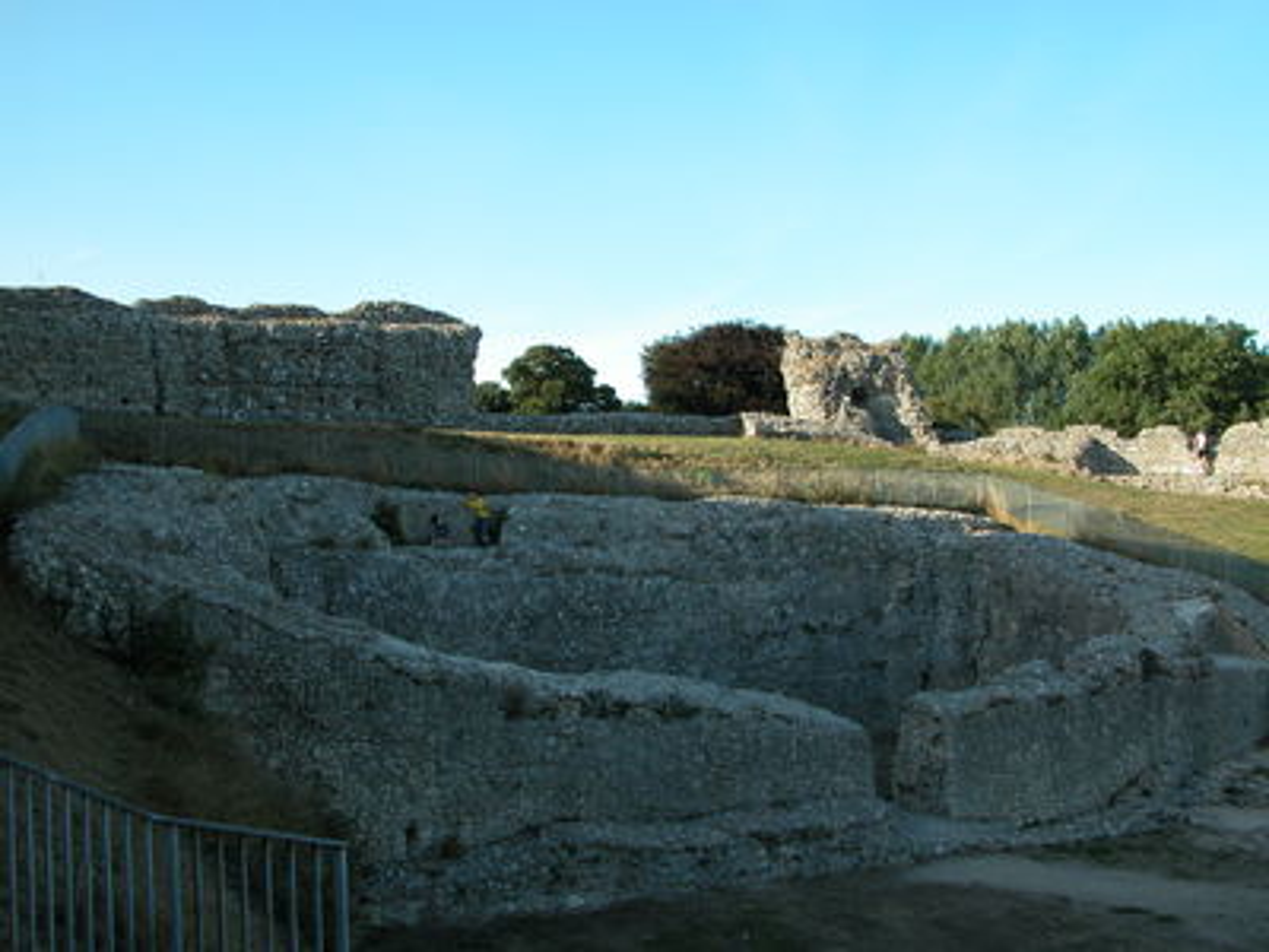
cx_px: 634
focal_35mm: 35
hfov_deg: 52.6
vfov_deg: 40.7
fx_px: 1283
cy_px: 476
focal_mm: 8.9
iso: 100
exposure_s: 1/206
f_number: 5
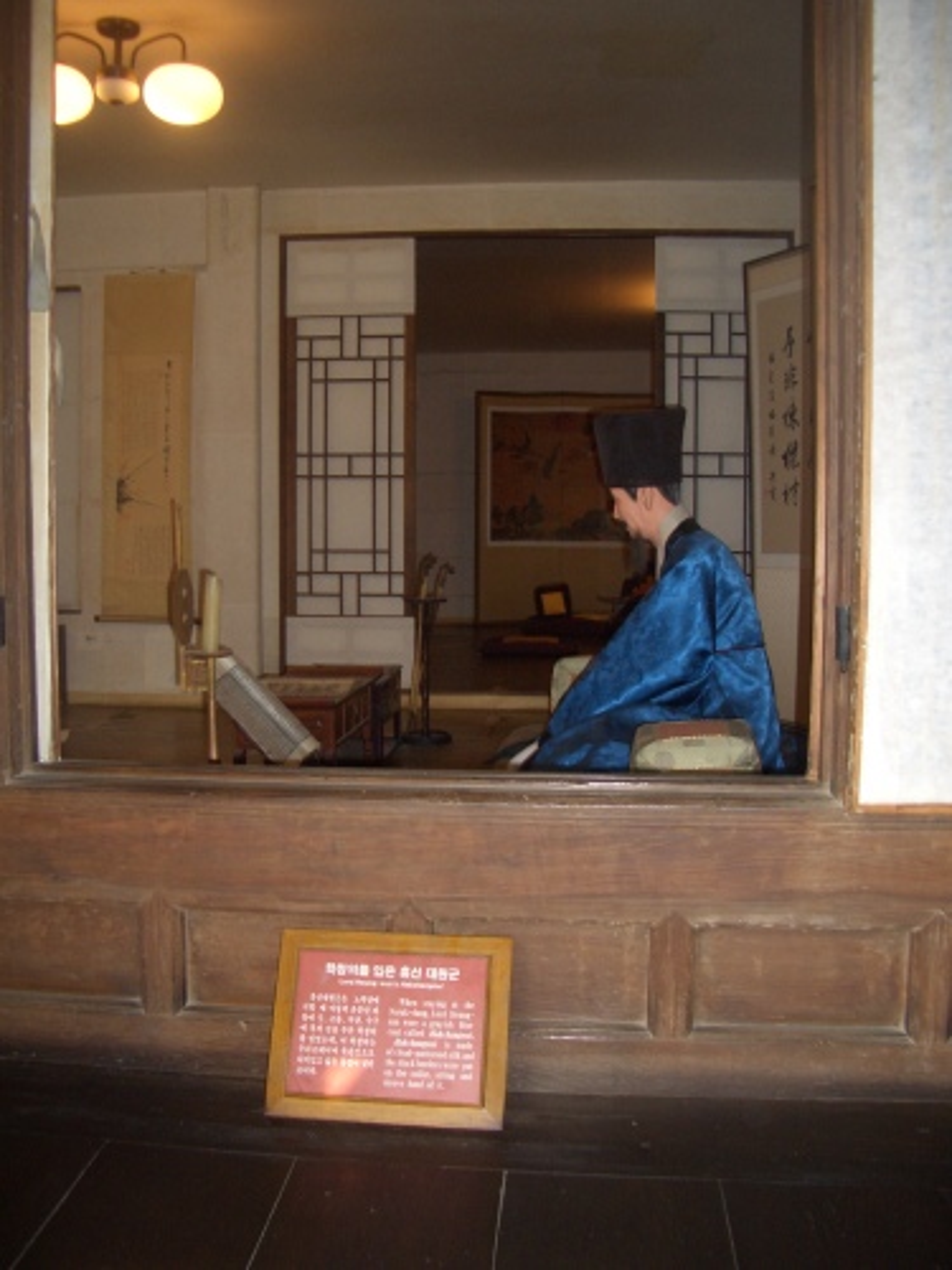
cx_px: 476
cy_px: 635
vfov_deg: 52.6
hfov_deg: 40.7
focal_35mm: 35
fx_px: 1283
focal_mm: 5.8
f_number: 2.6
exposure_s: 1/60
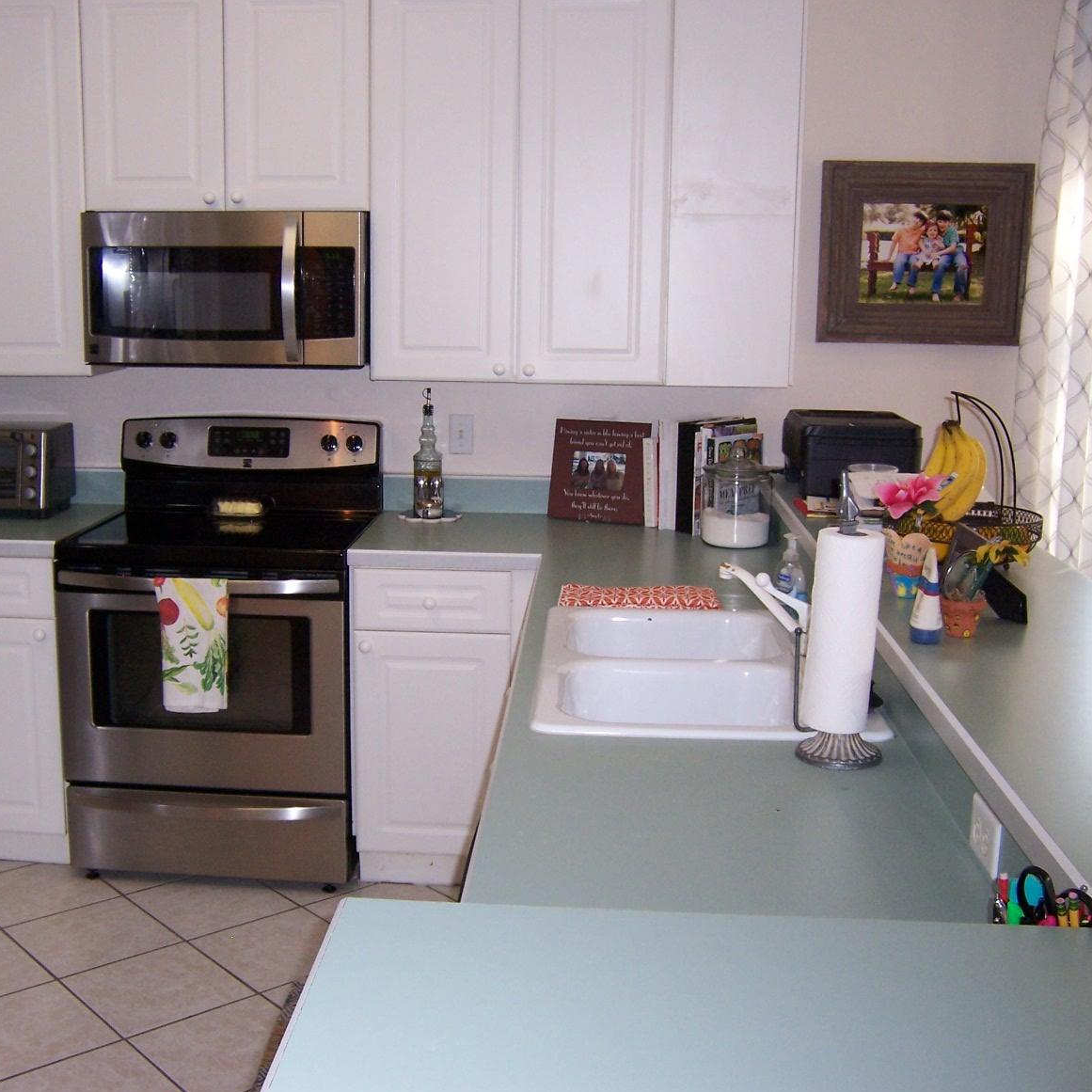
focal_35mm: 39
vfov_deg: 42.8
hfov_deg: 42.6
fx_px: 1392
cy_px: 546
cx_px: 438
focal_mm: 5.5
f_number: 2.8
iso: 140
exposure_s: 1/60
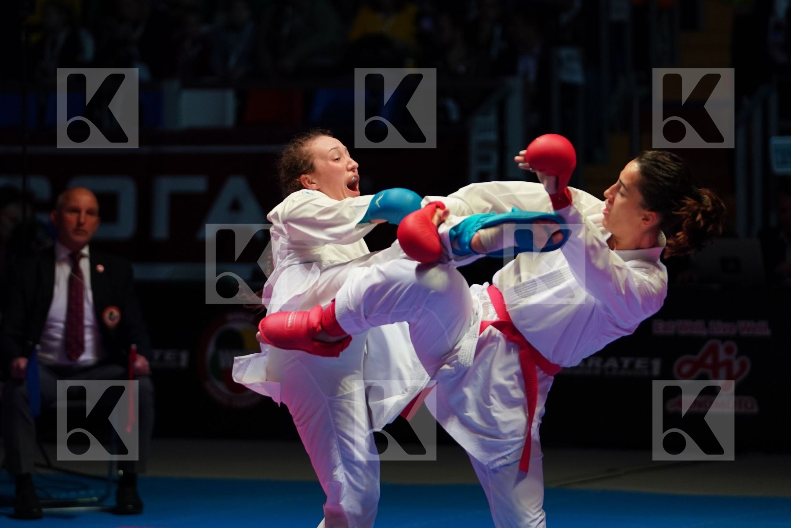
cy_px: 264
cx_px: 396
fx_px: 4812
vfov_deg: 6.3
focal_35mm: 219
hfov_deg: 9.4
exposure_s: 1/1000
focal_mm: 146
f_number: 2.8
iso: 1250
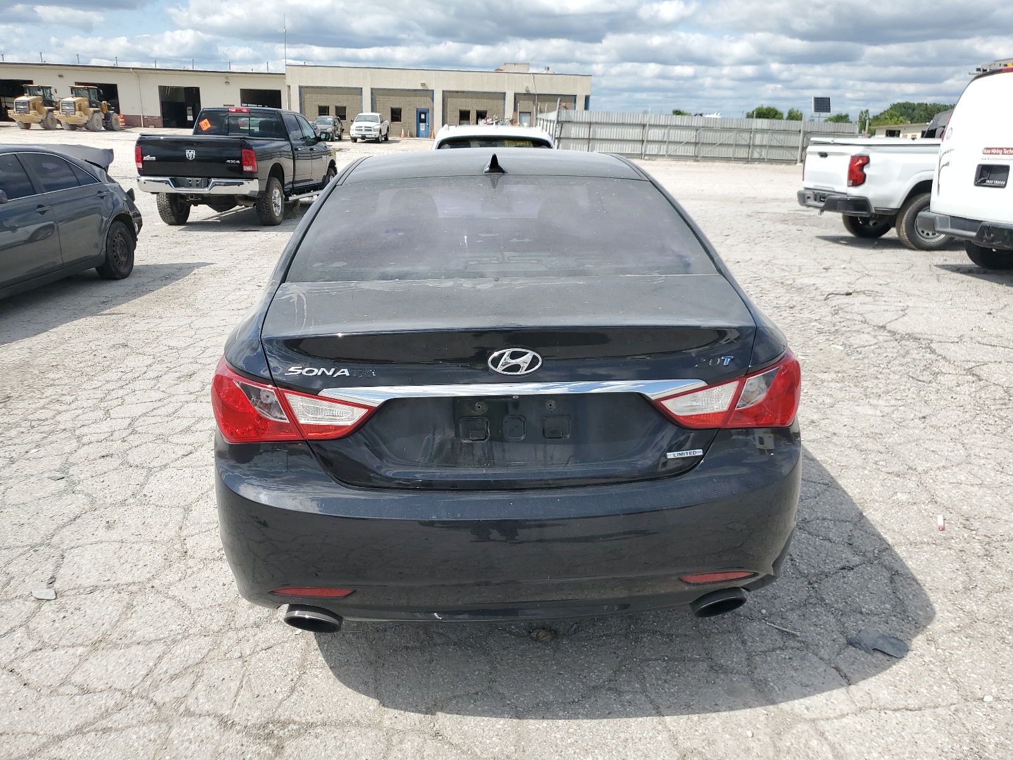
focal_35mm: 26
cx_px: 506
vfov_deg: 53.1
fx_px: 761
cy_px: 380
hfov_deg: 67.3
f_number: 1.5
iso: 50
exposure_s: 1/3333
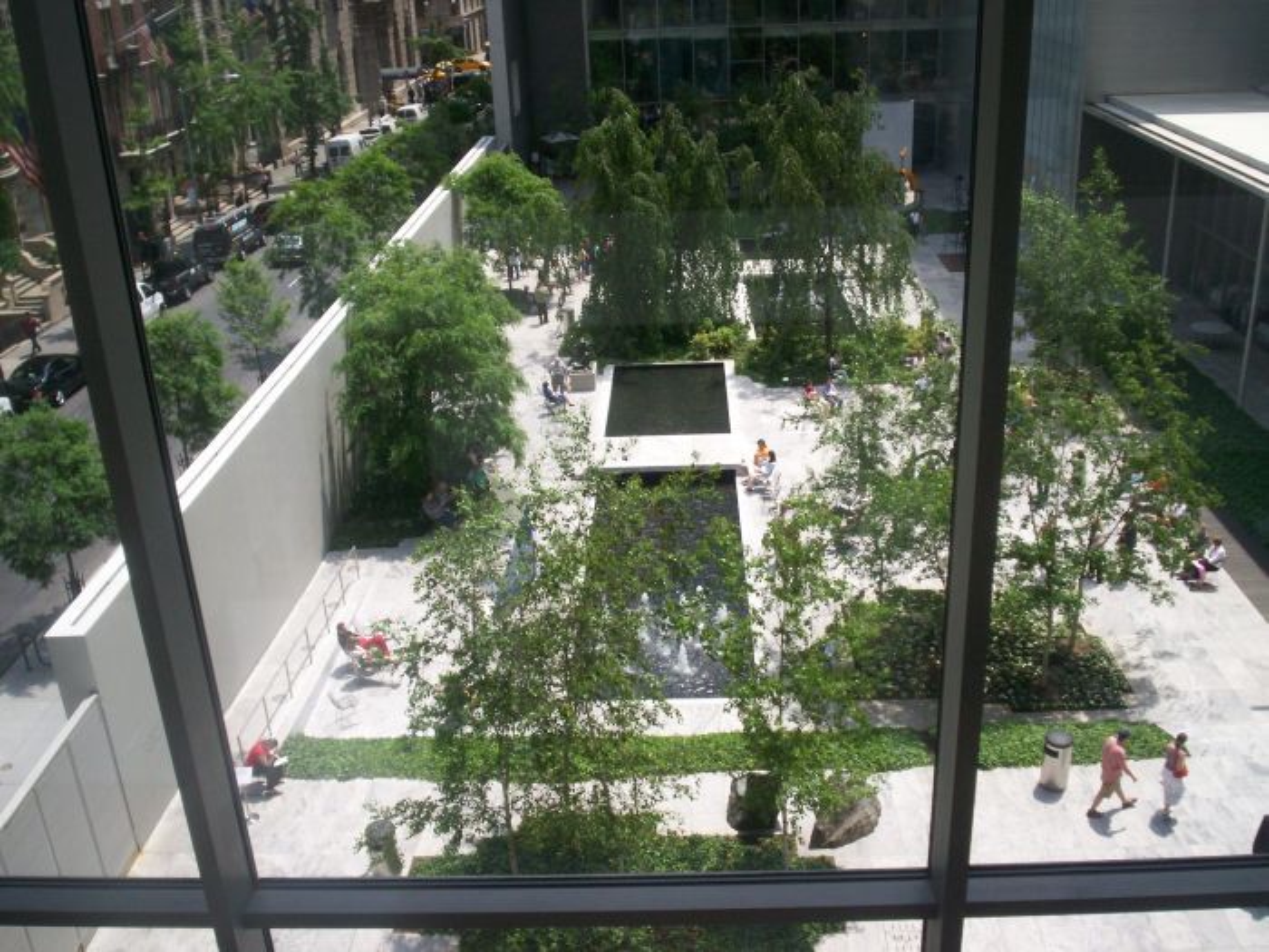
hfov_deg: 51.4
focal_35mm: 36
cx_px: 634
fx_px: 1320
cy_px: 476
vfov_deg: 39.7
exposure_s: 1/386
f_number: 4.5
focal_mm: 5.9
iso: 100
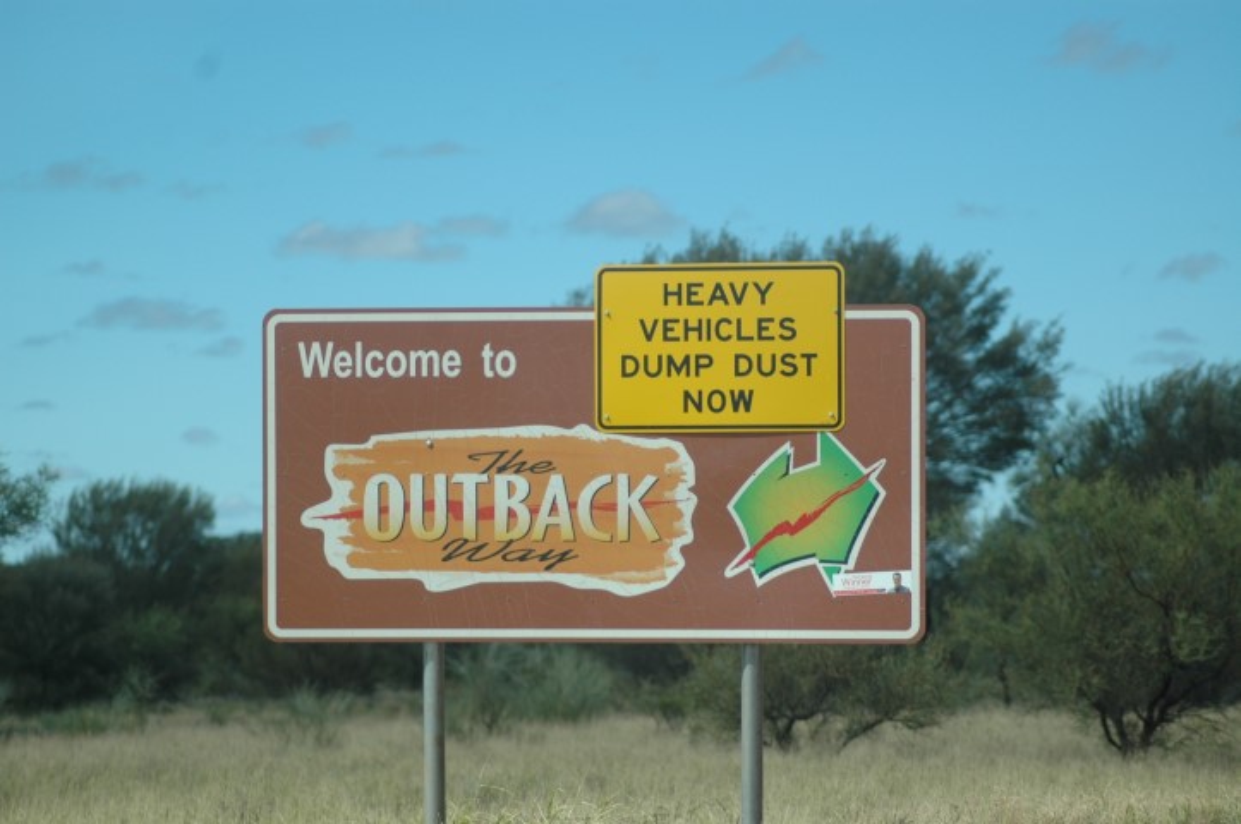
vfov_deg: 8.7
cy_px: 412
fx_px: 5422
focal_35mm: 158
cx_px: 620
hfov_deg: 13.1
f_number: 4.2
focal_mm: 105
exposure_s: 1/1250
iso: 200
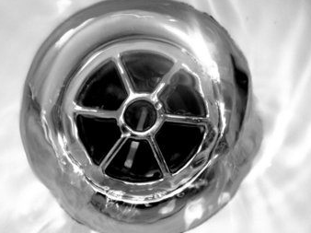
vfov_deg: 35.9
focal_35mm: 40
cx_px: 137
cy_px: 123
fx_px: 359
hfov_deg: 46.7
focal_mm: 7.8
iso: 200
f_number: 2.8
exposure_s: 1/30
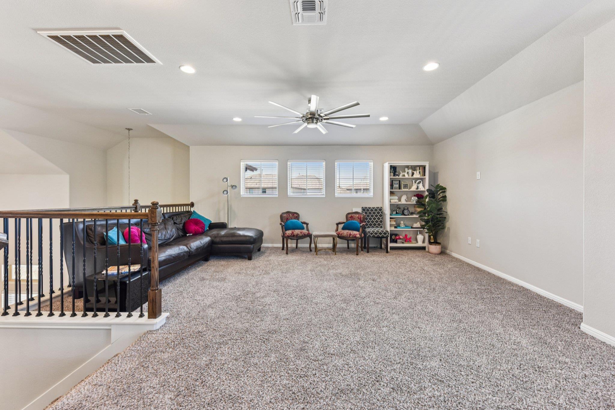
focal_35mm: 14
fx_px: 239
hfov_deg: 104.3
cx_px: 308
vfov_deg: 81.2
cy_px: 205
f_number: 8
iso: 400
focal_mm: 14
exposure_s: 1/15
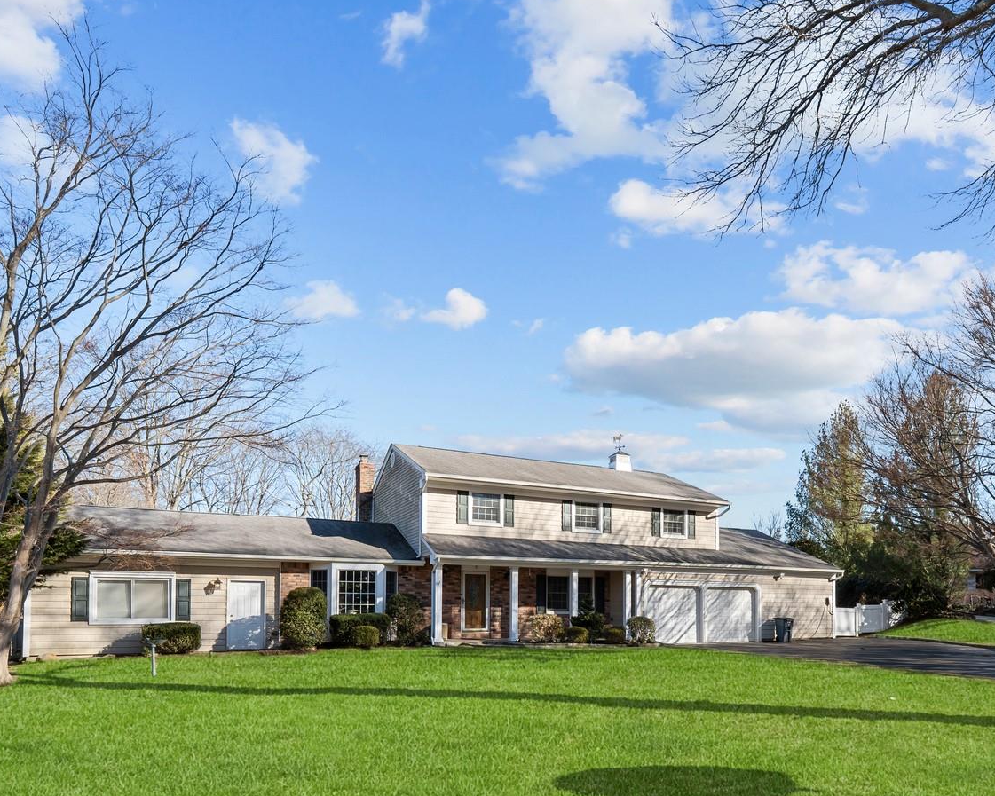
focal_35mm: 24
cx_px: 600
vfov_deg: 56.0
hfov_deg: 69.5
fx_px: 707
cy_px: 596
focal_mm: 14
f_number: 10
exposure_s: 1/80
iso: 800
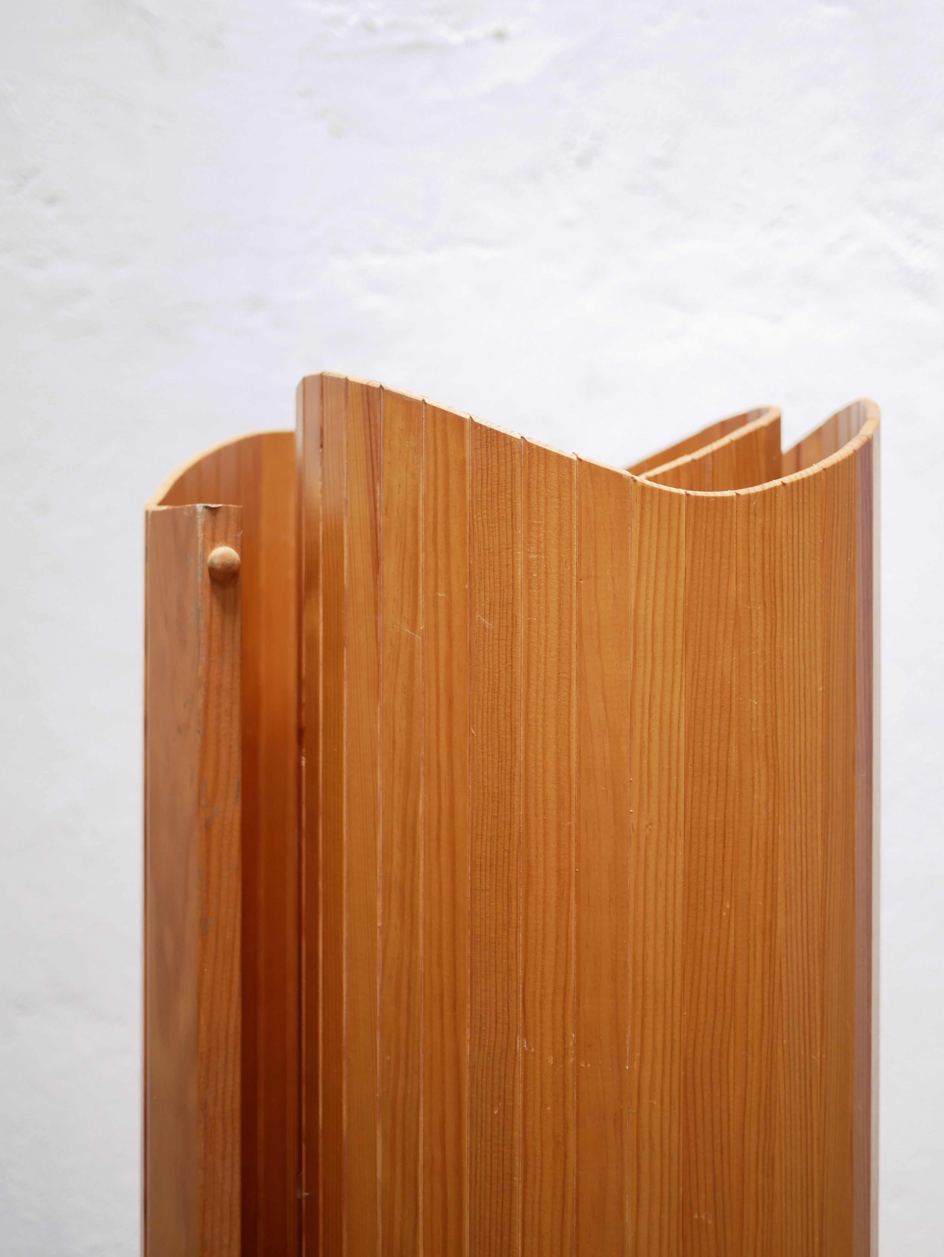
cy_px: 628
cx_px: 472
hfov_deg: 36.0
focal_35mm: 40
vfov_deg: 46.8
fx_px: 1453
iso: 320
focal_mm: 20
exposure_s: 1/60
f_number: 1.7
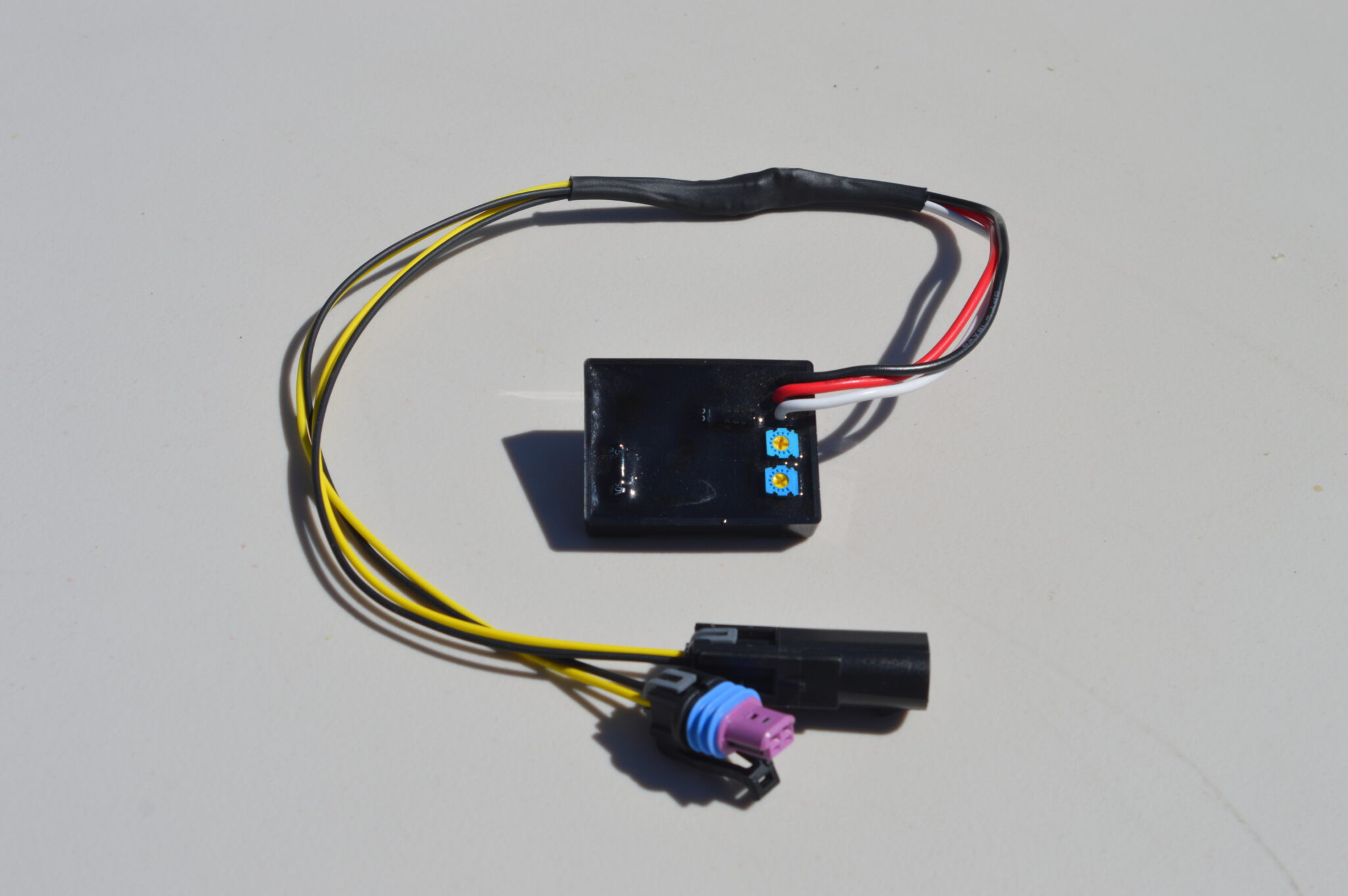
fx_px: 2245
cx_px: 674
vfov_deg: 22.6
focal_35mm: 60
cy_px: 448
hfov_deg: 33.4
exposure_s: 1/400
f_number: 10
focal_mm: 40
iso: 100
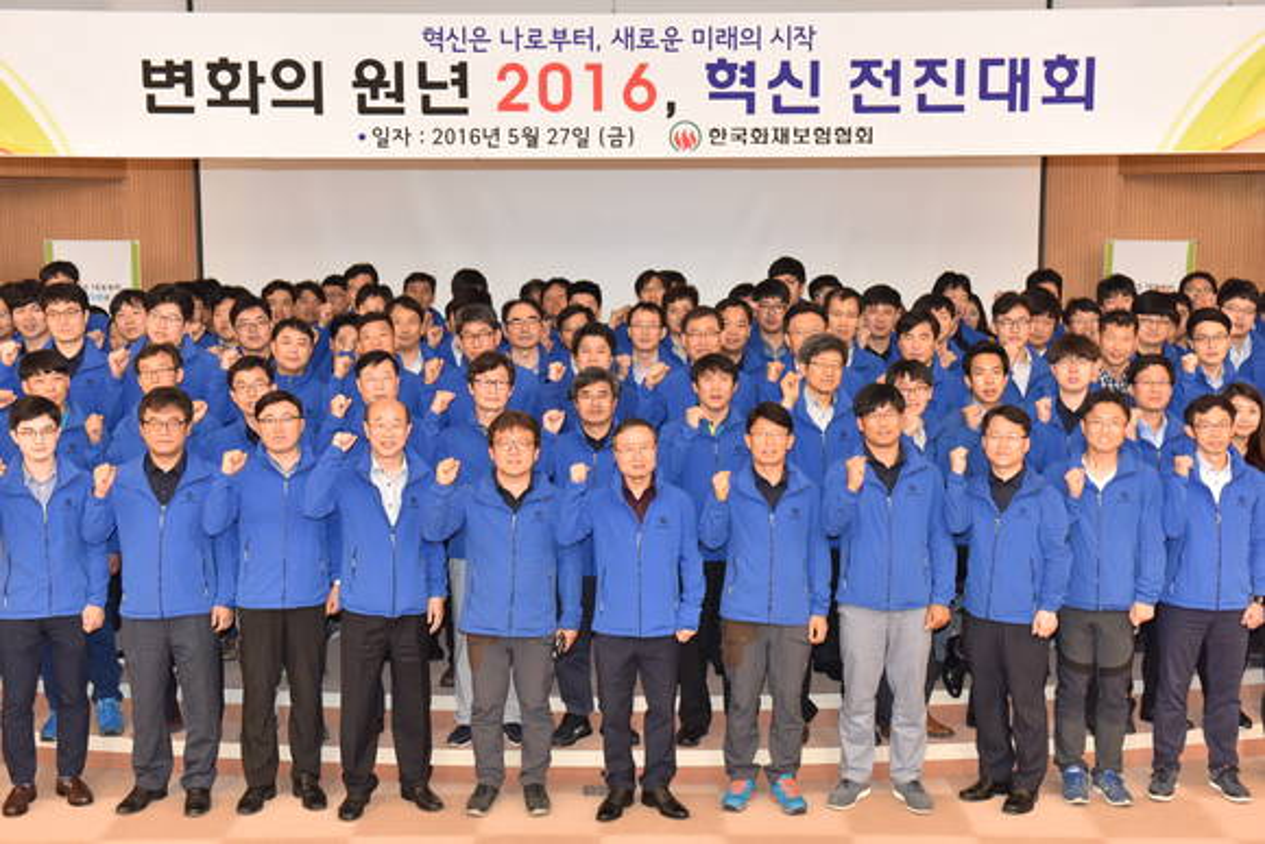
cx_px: 632
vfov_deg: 26.0
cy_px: 422
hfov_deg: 38.2
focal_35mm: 52
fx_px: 1828
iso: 1800
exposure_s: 1/80
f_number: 4.5
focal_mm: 52
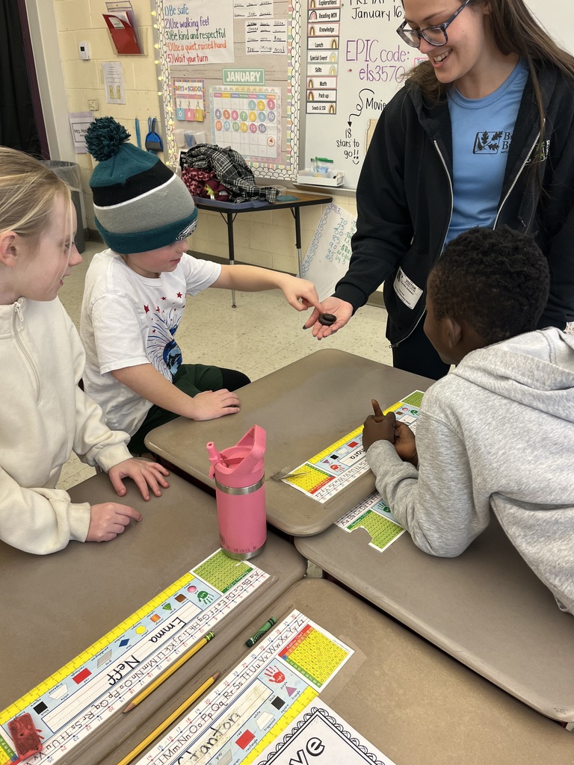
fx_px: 575
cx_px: 287
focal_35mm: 26
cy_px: 382
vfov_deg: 67.3
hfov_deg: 53.1
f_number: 1.6
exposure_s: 1/60
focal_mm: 5.1
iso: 64
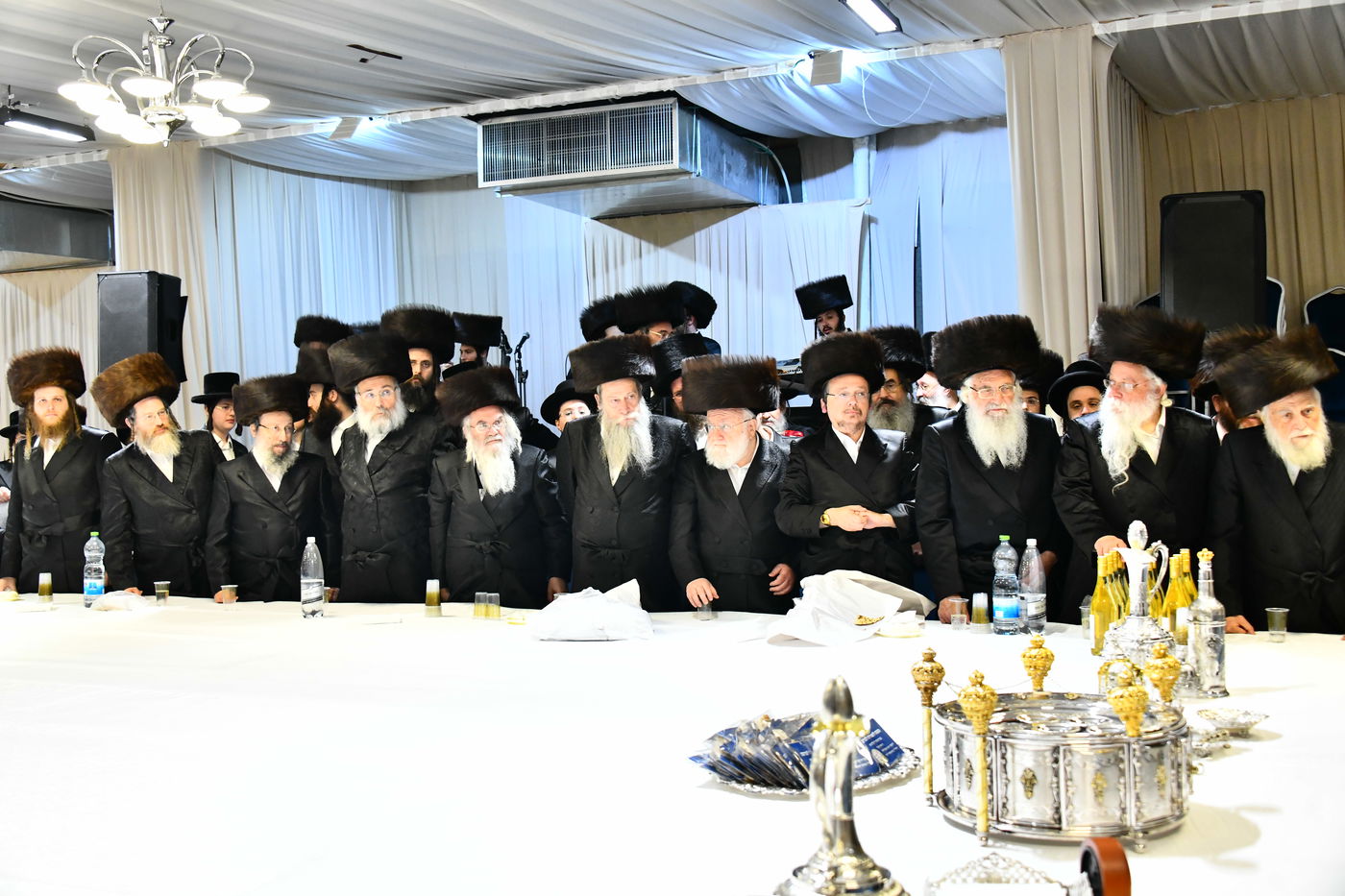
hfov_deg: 48.5
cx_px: 672
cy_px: 448
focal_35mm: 40
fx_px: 1494
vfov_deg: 33.4
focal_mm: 40
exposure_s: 1/160
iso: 2500
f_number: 5.6
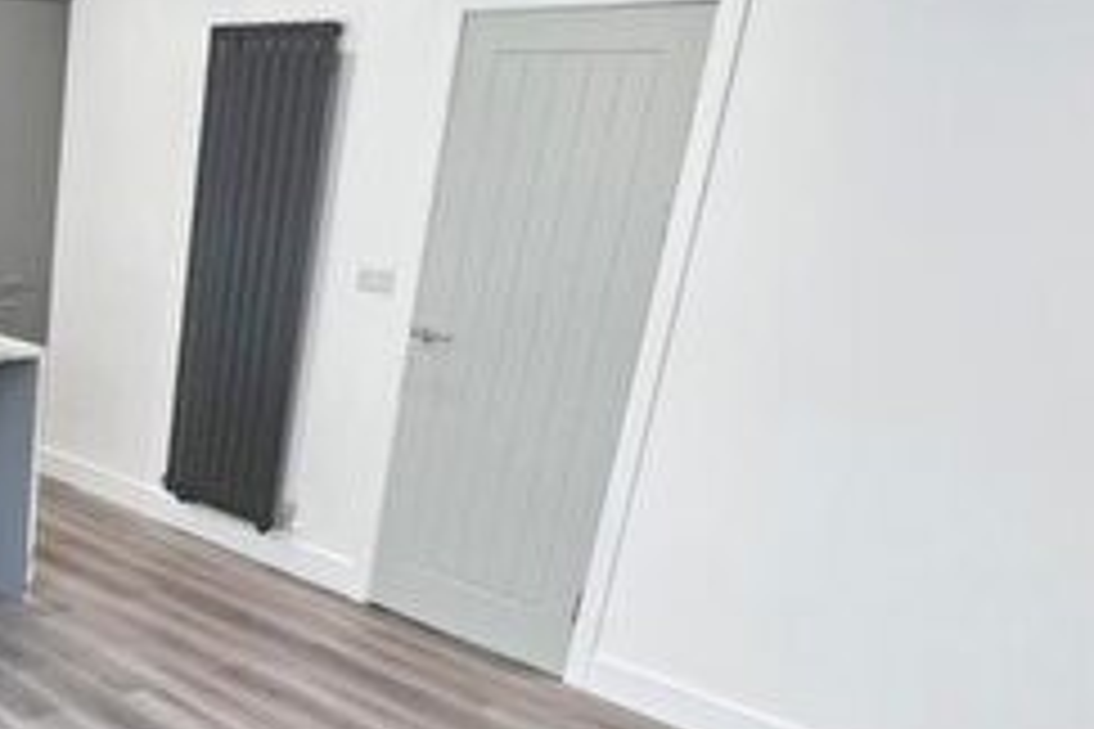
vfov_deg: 33.3
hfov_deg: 41.4
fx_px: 1185
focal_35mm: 39
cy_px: 574
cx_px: -59
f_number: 1.8
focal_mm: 1.57
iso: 160
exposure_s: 1/100
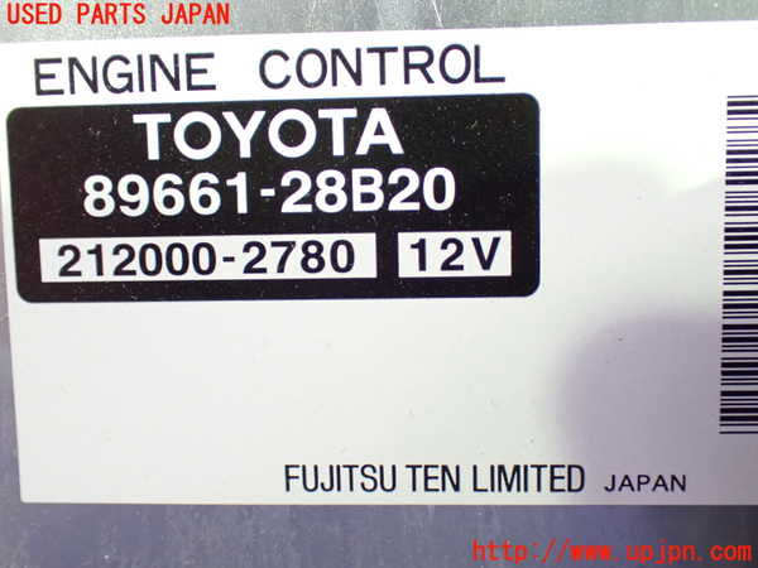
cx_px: 379
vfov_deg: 35.1
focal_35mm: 41
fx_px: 898
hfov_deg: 45.8
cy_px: 284
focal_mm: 7.31
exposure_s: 1/40
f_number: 2.8
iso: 1250
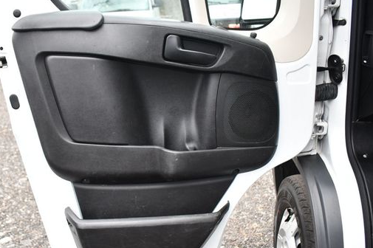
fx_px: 393
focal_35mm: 38
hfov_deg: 50.5
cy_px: 154
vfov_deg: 34.8
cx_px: 157
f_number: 3.8
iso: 1000
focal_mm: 20
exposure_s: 1/125
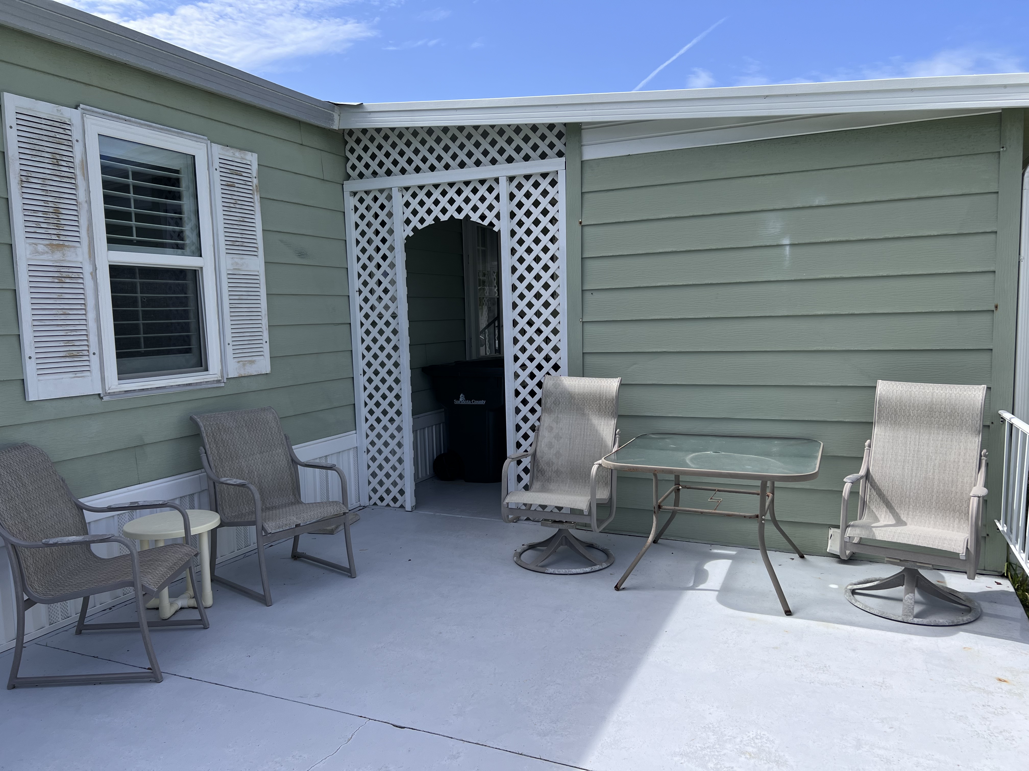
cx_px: 514
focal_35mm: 26
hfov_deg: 67.3
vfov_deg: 53.1
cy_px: 386
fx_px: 773
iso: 50
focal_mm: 5.7
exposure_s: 1/4444
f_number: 1.5
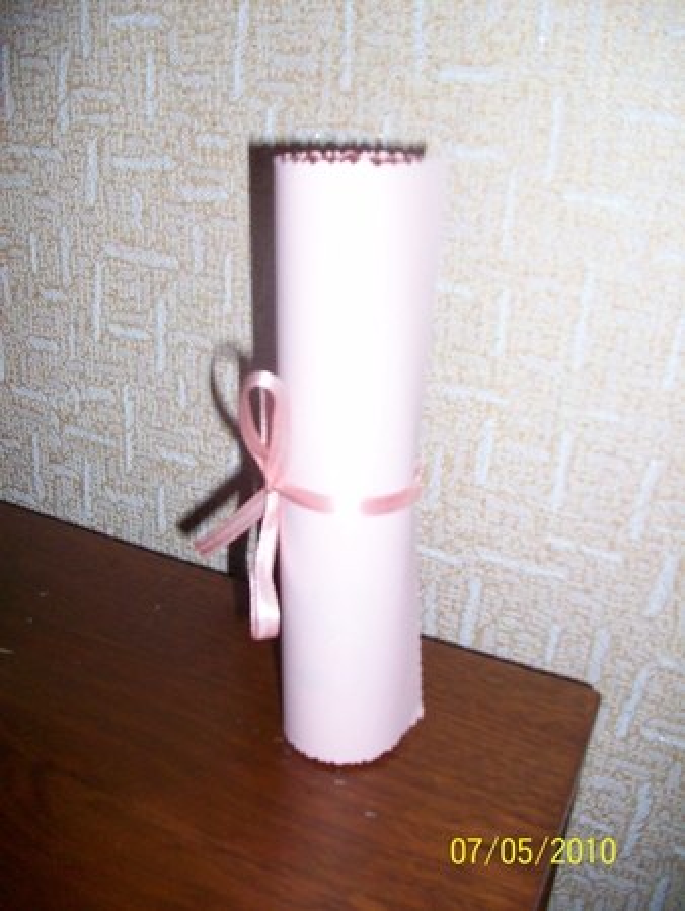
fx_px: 896
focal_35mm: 34
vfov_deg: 53.9
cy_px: 456
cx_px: 342
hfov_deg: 41.8
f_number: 2.8
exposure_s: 1/60
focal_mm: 5.7
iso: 160
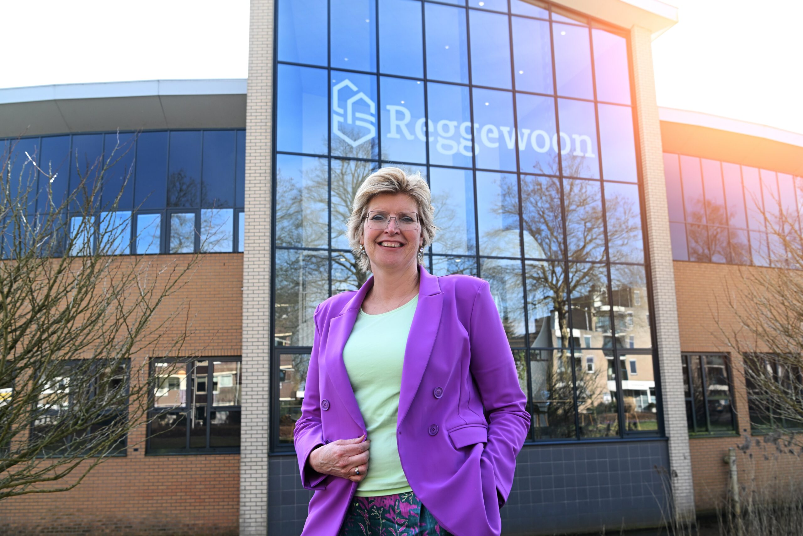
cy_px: 268
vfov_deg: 38.9
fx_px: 758
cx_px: 402
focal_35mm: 34
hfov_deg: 55.8
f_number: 7.1
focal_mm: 34
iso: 400
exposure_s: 1/200
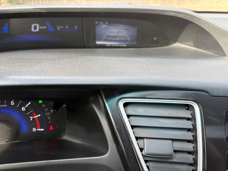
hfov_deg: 67.3
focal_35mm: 26
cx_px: 114
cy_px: 86
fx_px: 171
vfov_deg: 53.1
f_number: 1.6
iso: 40
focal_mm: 5.96
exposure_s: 1/121
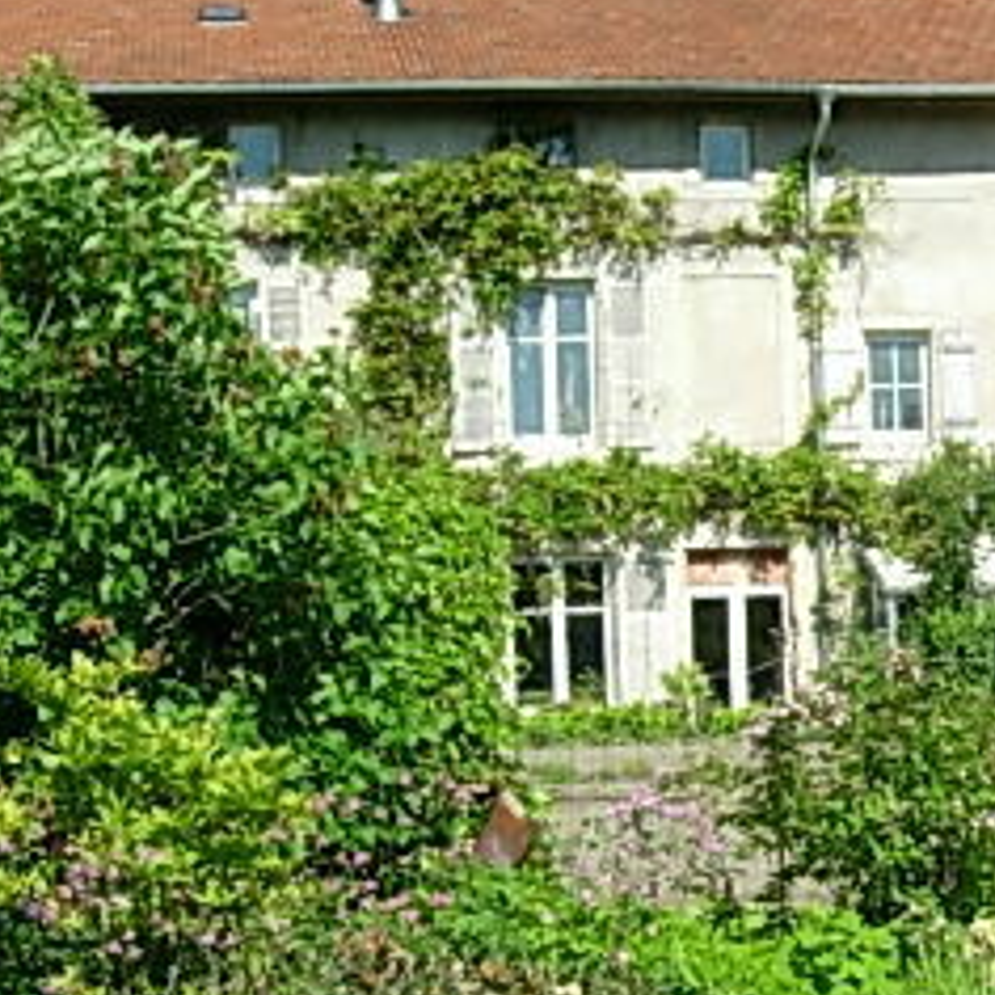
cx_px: 999
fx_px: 2959
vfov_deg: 18.9
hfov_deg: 18.6
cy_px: 784
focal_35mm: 91
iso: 79
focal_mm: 7.8
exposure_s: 1/609
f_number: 4.8
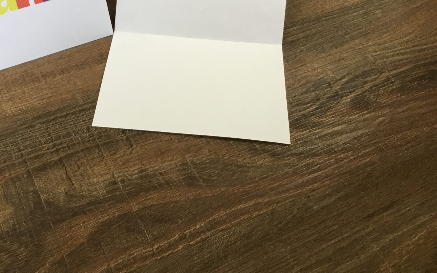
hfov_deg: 41.2
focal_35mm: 48
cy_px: 78
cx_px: 138
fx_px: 572
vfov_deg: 26.6
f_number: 2.4
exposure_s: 1/30
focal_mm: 3.3
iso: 25
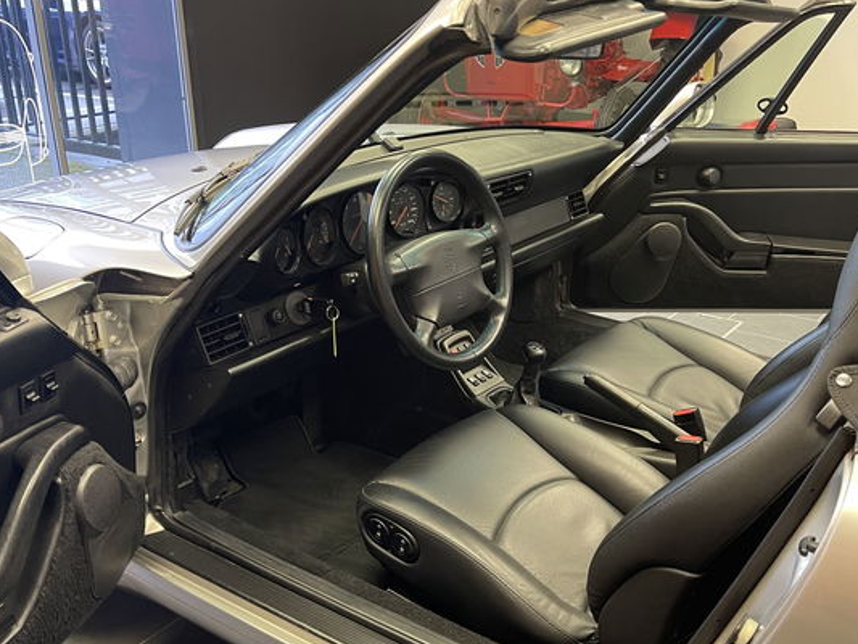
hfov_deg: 51.3
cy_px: 415
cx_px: 470
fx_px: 893
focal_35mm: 36
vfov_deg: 39.3
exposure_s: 1/50
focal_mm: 5.1
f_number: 1.6
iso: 250
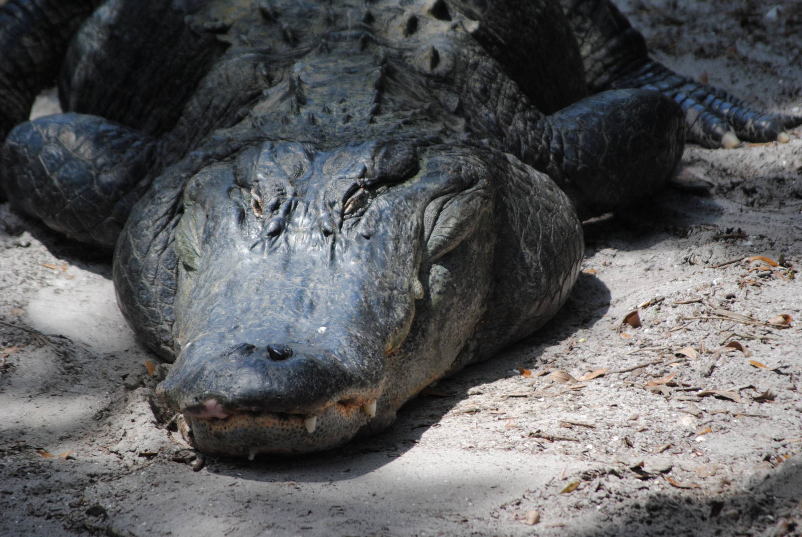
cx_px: 401
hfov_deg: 6.9
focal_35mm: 300
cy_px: 268
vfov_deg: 4.6
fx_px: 6691
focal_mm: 200
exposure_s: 1/500
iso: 360
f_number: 5.6
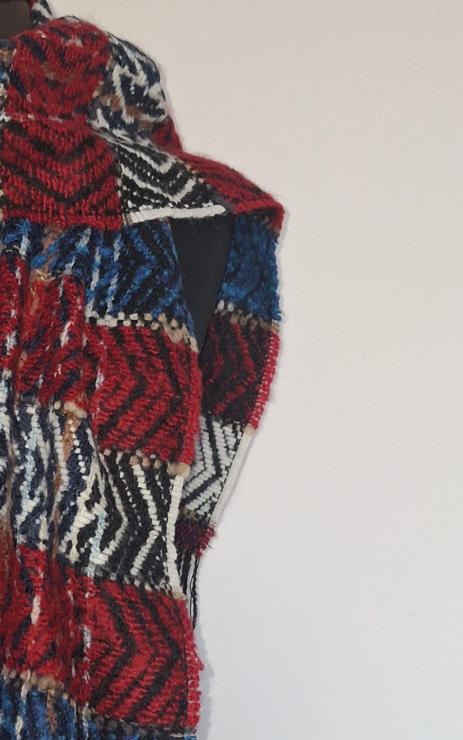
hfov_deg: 24.9
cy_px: 494
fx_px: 1030
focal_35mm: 51
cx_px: 86
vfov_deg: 39.1
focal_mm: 4.69
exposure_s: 1/120
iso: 200
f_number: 1.8
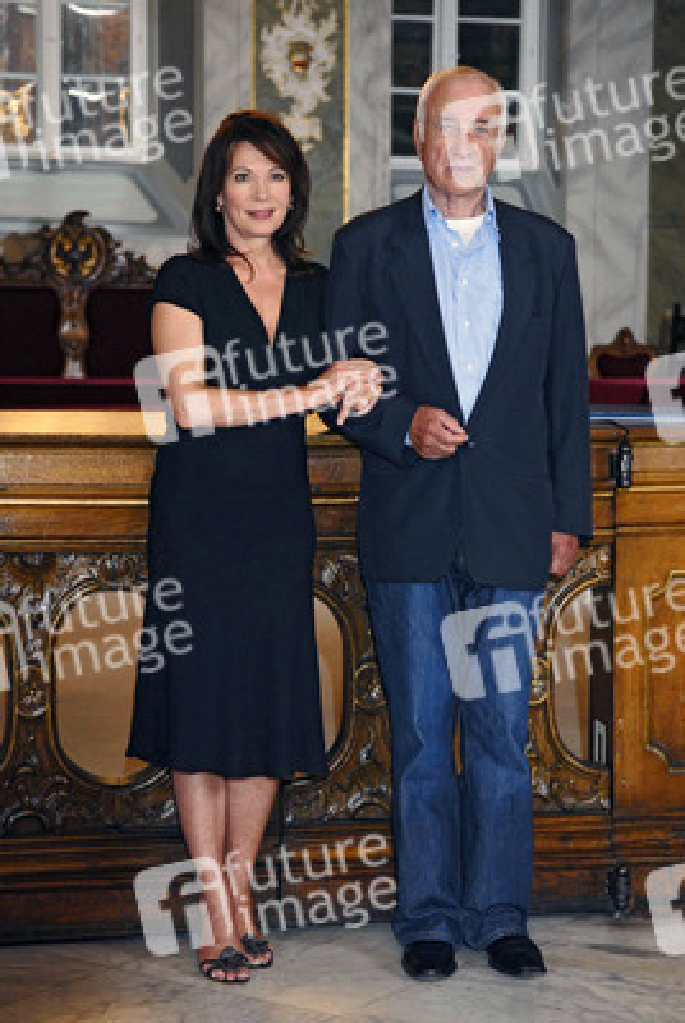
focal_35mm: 82
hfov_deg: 16.6
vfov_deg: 24.6
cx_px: 342
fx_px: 2346
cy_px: 512
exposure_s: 1/100
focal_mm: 55
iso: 400
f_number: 3.5
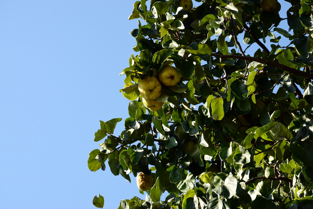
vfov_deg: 12.2
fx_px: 978
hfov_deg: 18.2
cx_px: 156
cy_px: 104
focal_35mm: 112
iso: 400
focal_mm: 75
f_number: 10
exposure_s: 1/250
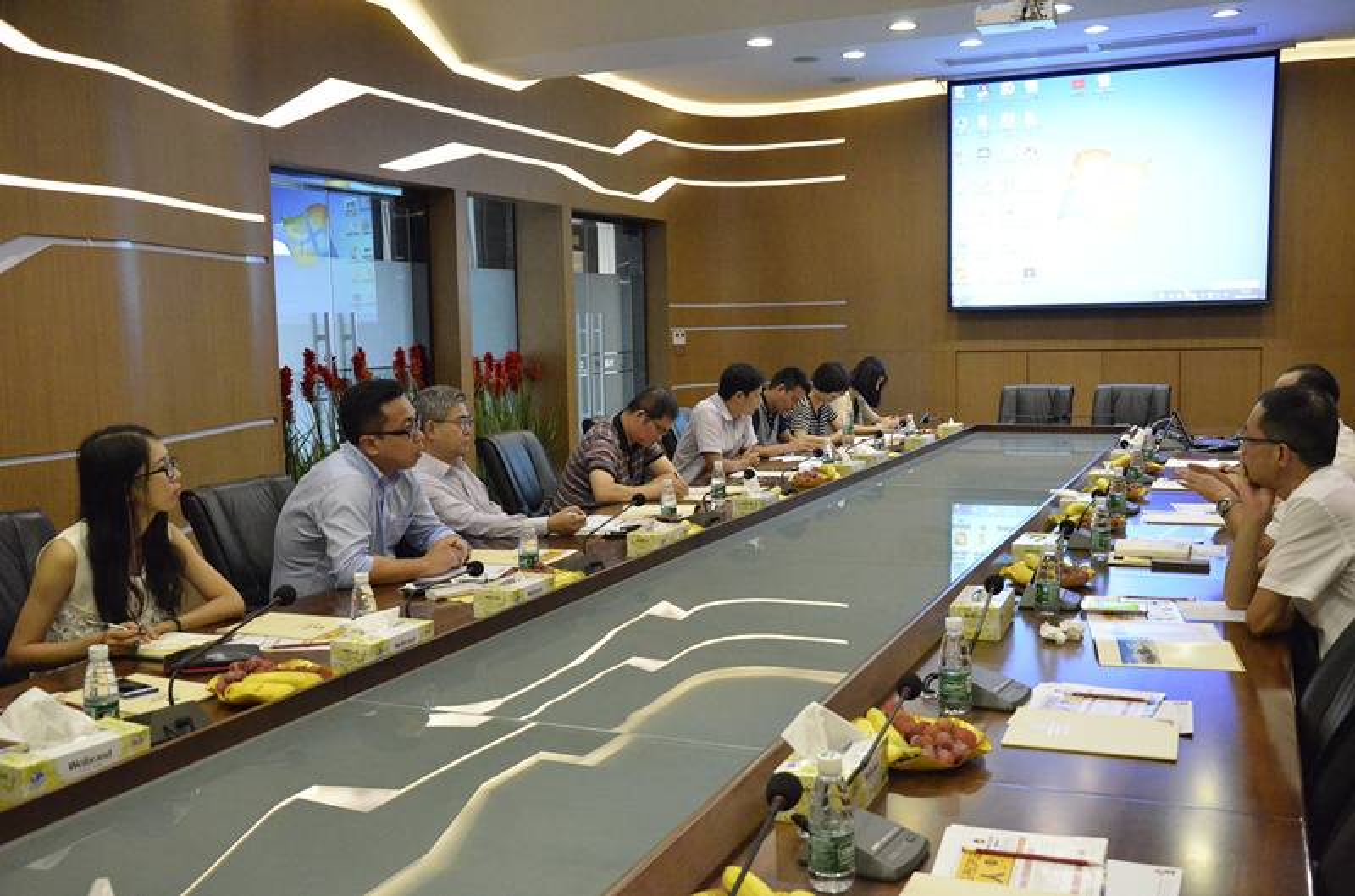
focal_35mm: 33
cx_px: 678
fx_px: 1239
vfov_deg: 39.8
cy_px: 448
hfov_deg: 57.3
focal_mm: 22
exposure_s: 1/100
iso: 6400
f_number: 5.6
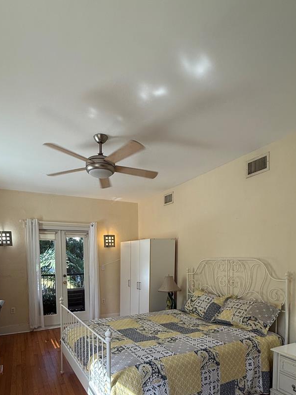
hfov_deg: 63.2
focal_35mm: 21
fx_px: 239
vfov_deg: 75.7
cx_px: 130
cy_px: 273
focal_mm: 2.22
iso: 80
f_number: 2.2
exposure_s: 1/120
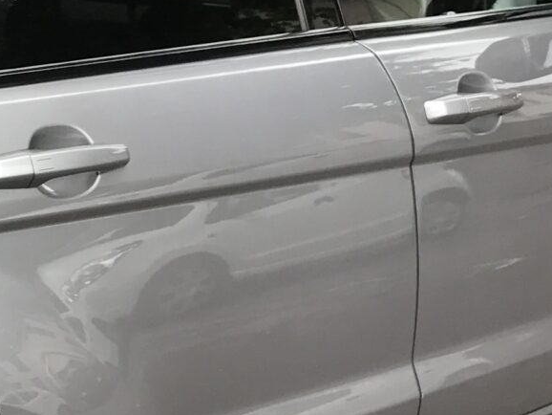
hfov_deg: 15.1
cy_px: 312
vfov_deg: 11.9
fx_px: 1978
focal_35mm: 124
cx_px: -188
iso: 20
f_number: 1.8
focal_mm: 3.99
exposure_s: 1/409
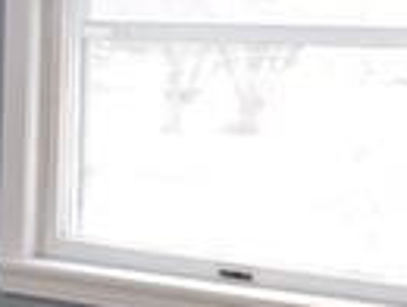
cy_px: 125
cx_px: -316
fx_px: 1661
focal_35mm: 141
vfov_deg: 10.6
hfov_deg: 12.8
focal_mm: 4
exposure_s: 1/30
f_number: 3
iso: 125
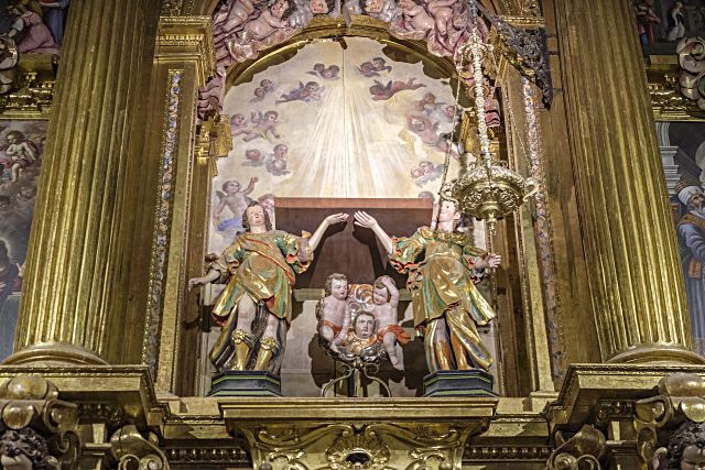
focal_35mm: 56
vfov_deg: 24.2
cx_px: 352
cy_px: 235
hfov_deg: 35.6
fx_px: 1097
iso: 2000
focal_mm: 37.6
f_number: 4
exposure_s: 1/20
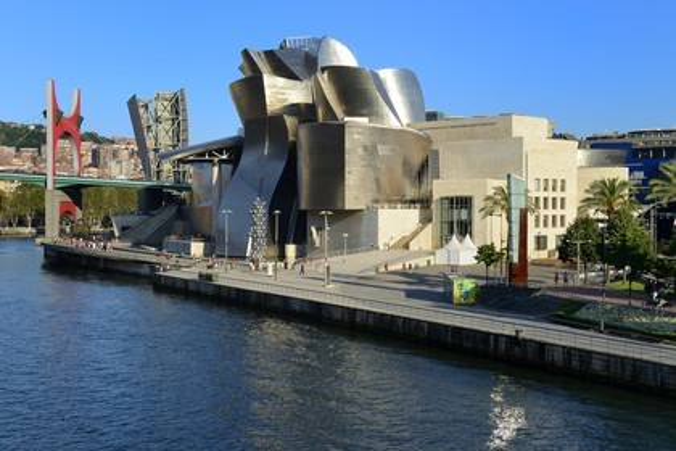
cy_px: 226
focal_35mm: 52
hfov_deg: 38.2
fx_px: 976
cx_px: 338
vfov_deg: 26.0
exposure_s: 1/250
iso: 200
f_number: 11
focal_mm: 52
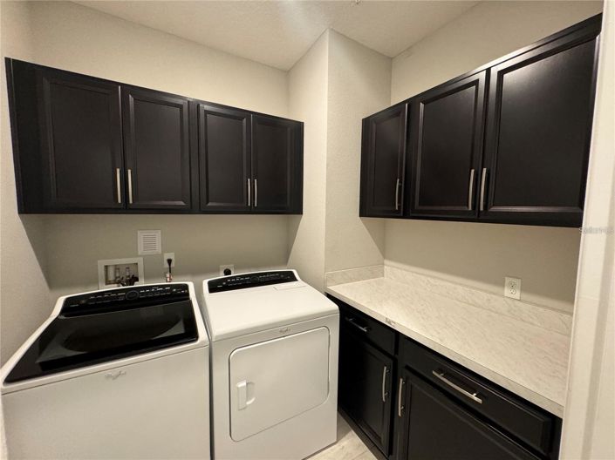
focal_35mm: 14
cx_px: 308
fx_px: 249
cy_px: 230
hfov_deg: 102.1
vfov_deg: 85.6
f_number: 2.2
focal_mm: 2.22
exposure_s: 1/60
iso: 500
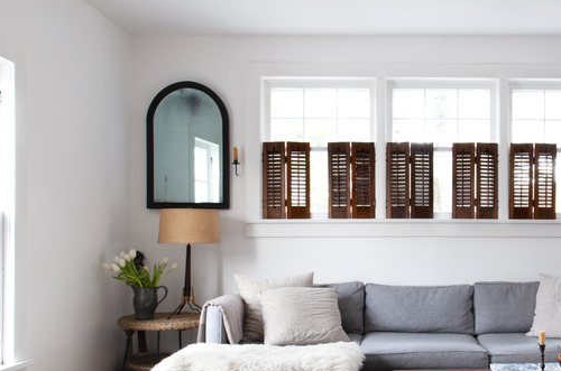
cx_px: 417
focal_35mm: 40
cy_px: 226
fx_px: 619
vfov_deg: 33.3
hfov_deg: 47.1
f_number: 10
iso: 250
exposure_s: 1/4
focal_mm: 17
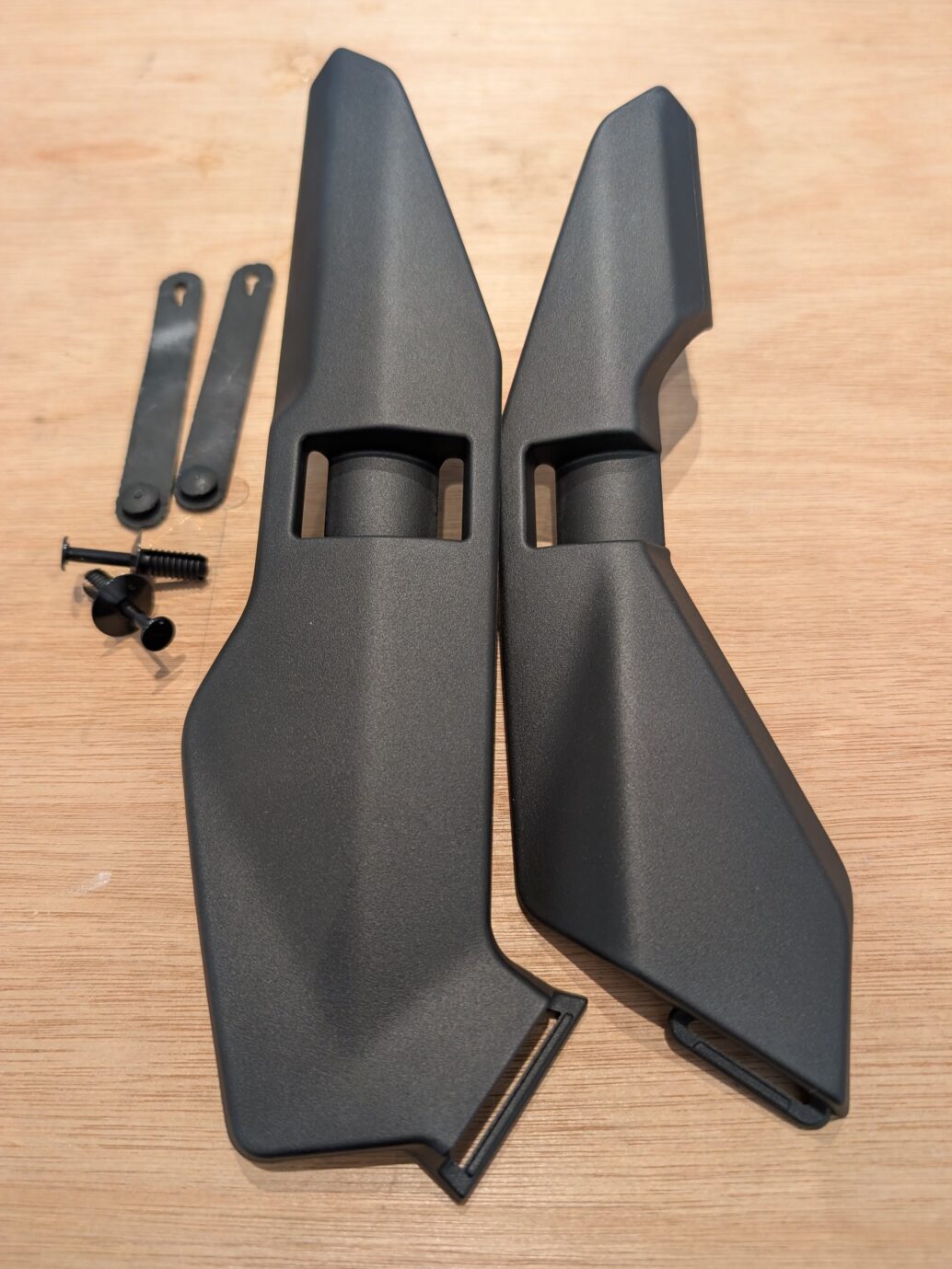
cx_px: 460
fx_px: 917
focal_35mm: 25
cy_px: 645
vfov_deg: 69.4
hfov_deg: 54.9
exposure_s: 1/25
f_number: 1.68
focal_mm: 6.9
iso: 84
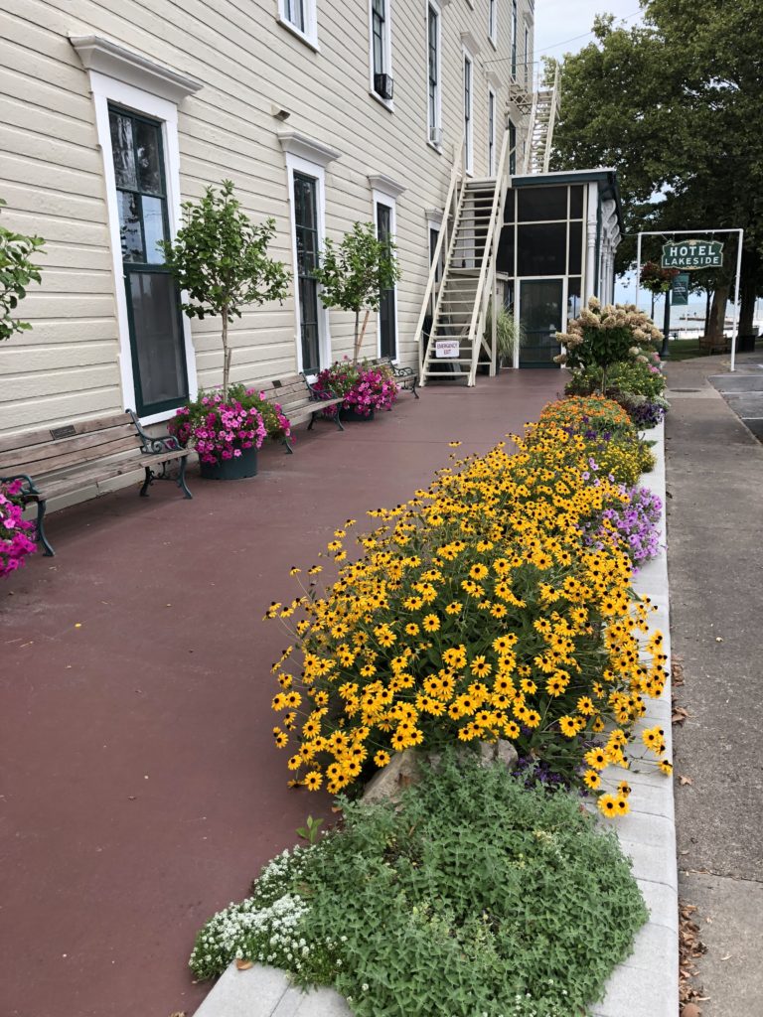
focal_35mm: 28
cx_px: 382
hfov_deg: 49.7
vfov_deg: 63.4
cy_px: 508
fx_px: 823
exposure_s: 1/120
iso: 32
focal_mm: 3.99
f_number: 1.8
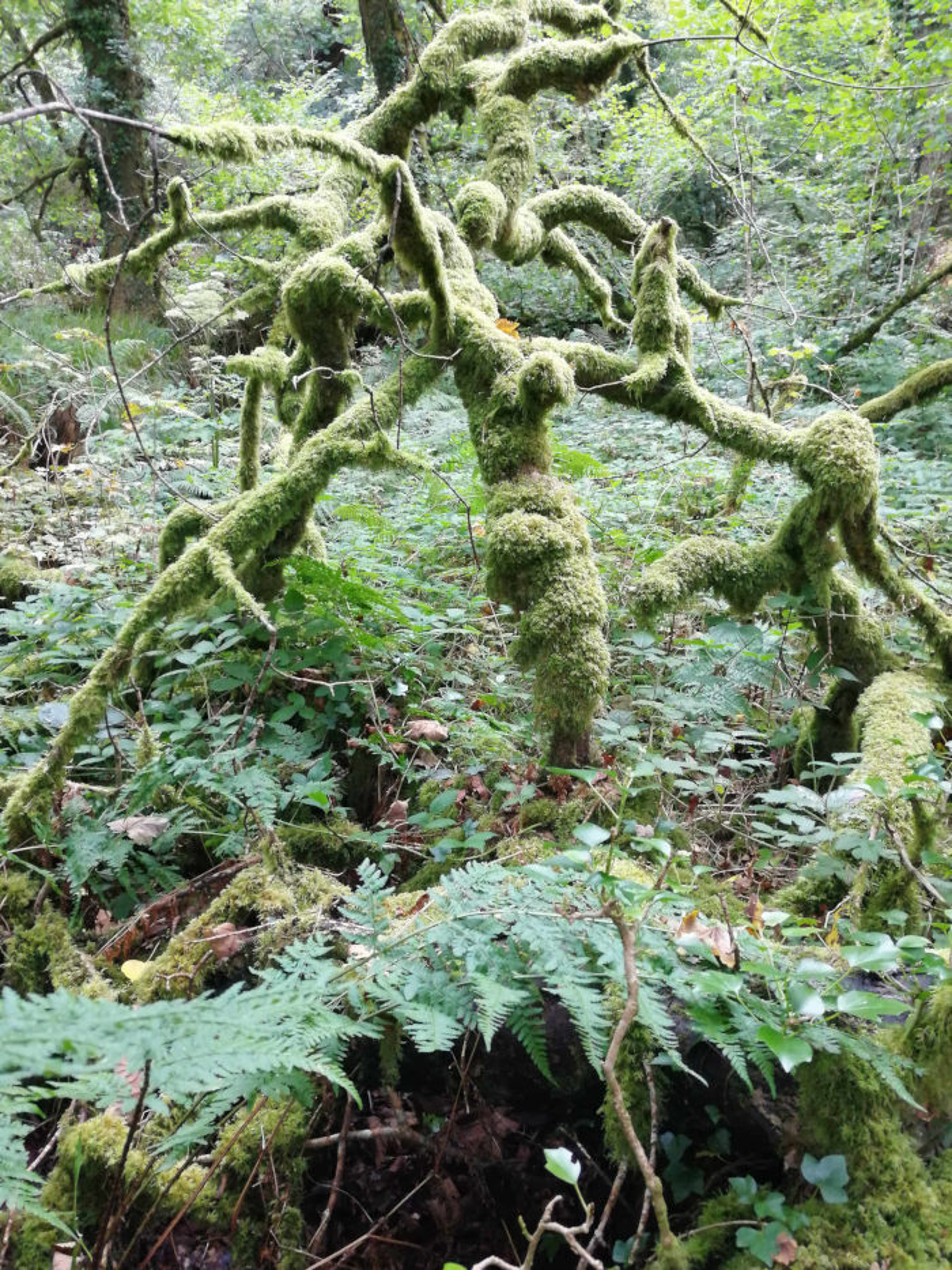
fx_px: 990
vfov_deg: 65.3
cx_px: 476
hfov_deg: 51.4
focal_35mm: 27
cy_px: 635
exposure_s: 1/33.3
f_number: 1.8
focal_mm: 3.95
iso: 320
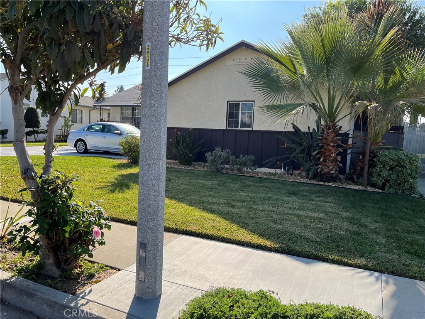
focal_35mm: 26
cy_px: 160
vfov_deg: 53.1
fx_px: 319
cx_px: 212
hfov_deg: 67.3
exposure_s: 1/1776
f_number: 1.6
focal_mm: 5.1
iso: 50
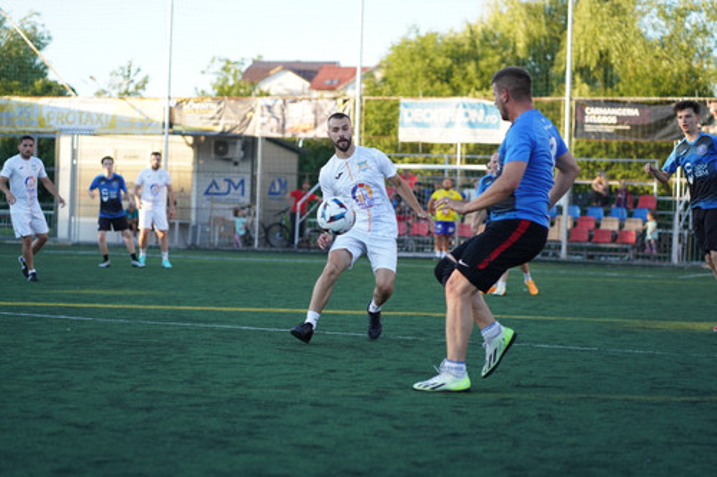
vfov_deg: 16.1
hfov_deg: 23.9
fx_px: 1692
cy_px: 238
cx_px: 358
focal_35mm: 85
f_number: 2.5
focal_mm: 85
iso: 800
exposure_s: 1/1600
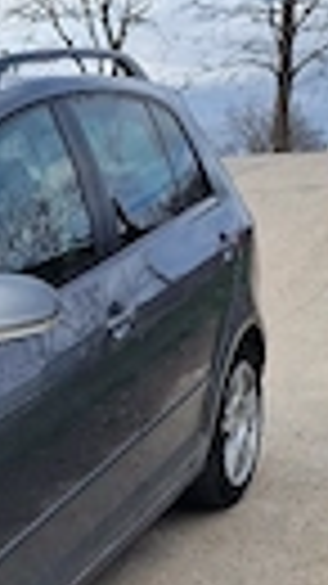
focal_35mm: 77
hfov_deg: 14.4
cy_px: 608
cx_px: -189
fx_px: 1192
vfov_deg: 25.9
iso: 50
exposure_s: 1/909
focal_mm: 6.4
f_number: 1.8
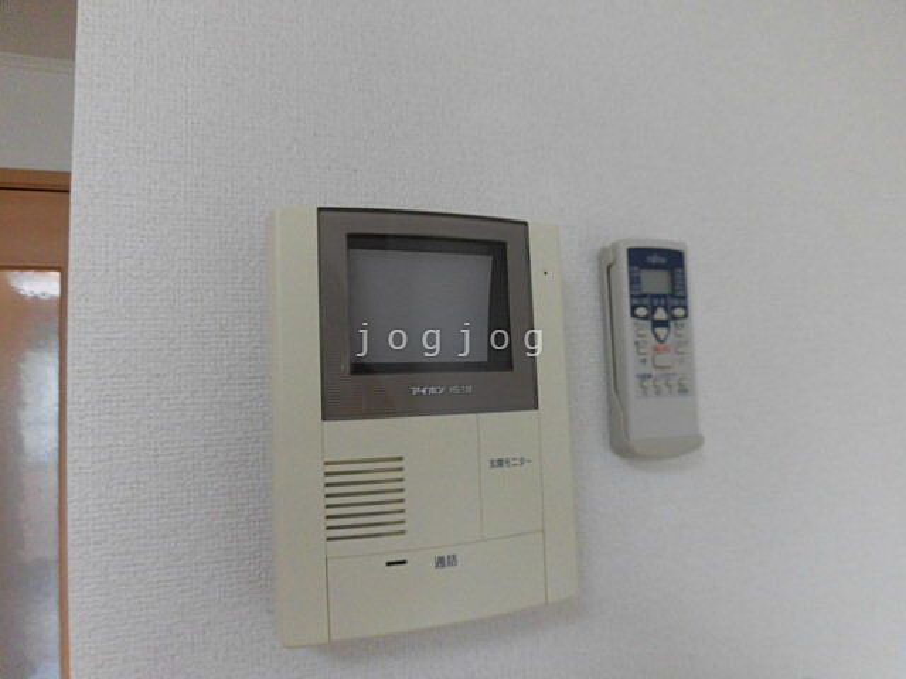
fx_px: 628
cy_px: 340
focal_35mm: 24
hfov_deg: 71.6
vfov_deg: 56.8
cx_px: 453
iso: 200
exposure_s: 1/50
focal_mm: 4.3
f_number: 3.1
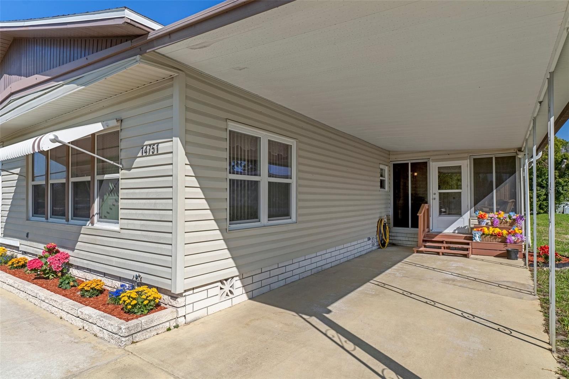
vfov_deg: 63.2
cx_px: 284
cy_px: 190
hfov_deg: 85.4
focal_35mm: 20
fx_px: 308
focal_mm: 13
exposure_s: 1/2000
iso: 320
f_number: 8
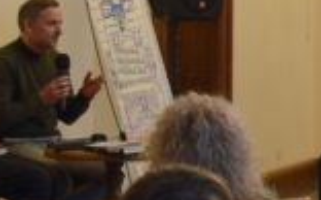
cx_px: 593
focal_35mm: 211
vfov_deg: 6.2
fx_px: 1846
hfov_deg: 9.4
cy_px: 90
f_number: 3.8
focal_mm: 21
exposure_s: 1/60
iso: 1250
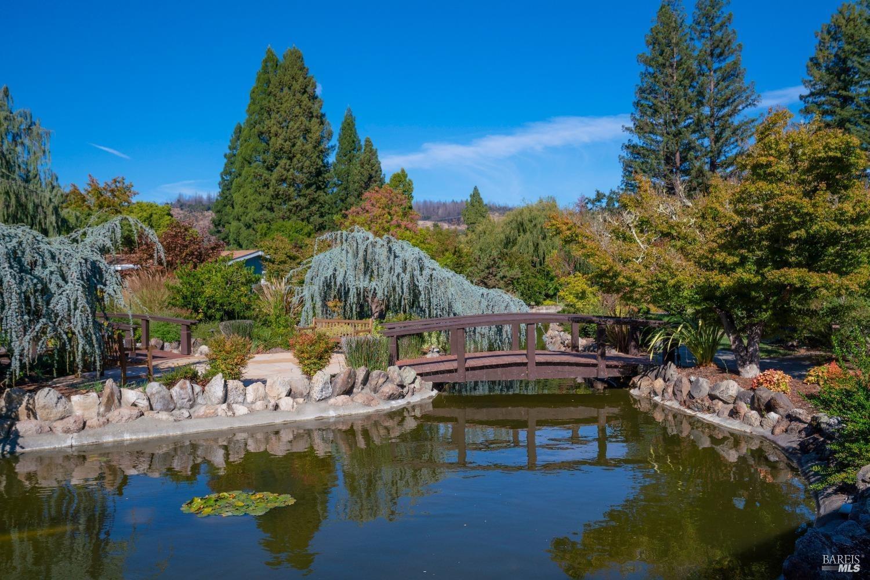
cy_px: 290
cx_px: 435
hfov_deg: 63.7
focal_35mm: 29
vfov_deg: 45.0
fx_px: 701
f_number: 8
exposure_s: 1/400
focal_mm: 29
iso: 160
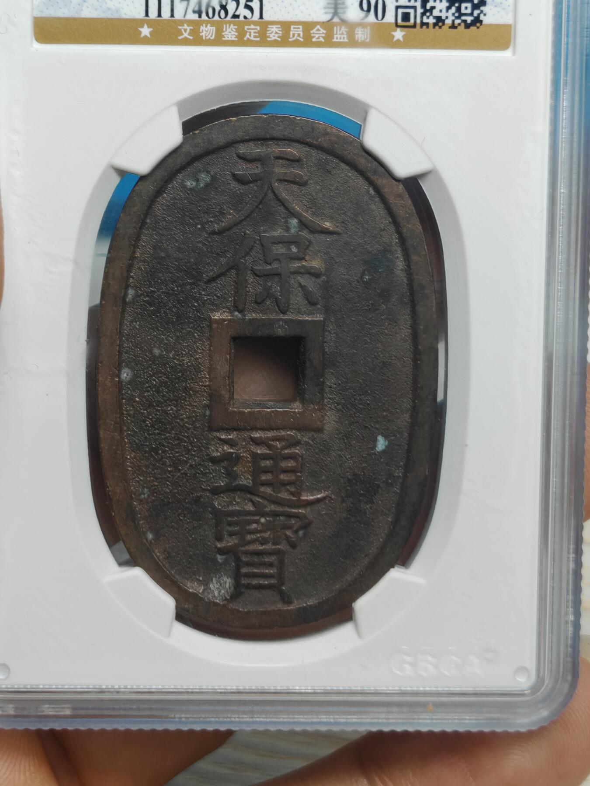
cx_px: 295
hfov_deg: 15.6
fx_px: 2159
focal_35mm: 95
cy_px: 393
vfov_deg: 20.7
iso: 64
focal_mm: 7.62
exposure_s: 1/100
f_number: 1.6
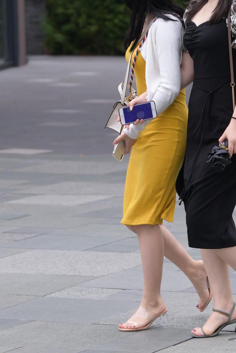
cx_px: 211
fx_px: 1946
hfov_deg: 6.9
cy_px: 154
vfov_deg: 10.4
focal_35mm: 198
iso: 200
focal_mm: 85
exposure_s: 1/640
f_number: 3.5
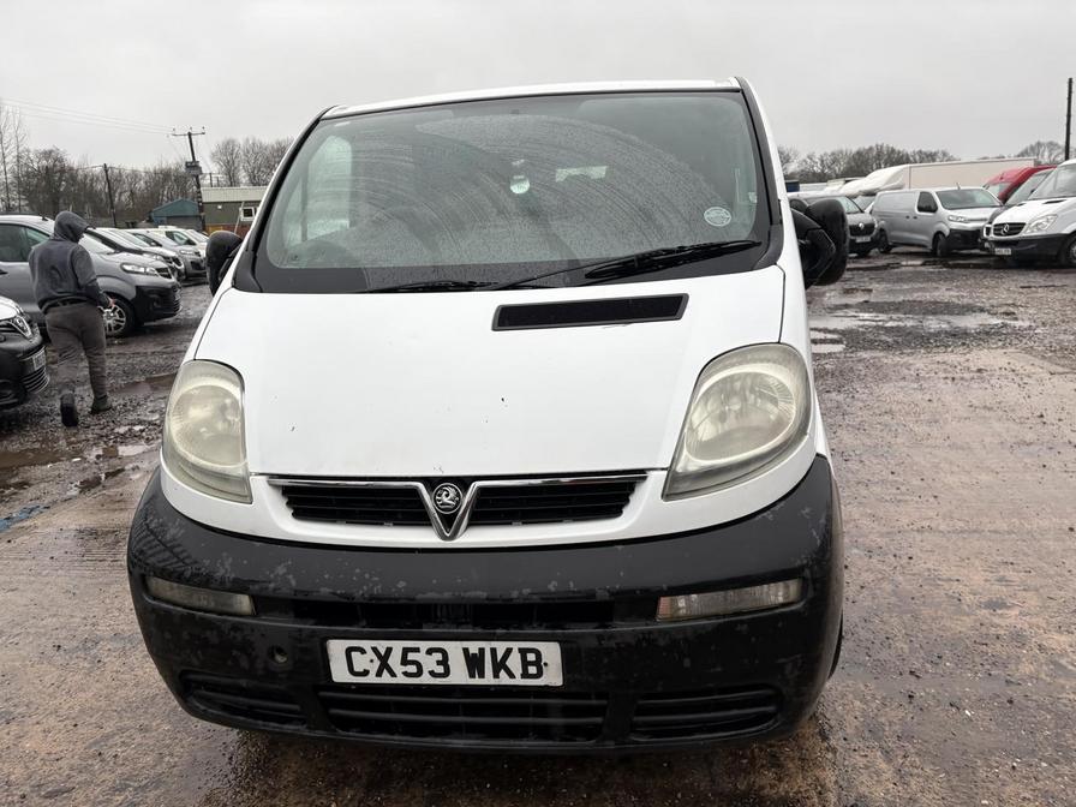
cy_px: 404
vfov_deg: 53.1
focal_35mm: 26
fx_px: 808
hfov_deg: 67.3
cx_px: 538
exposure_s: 1/414
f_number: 1.6
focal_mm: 5.96
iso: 50
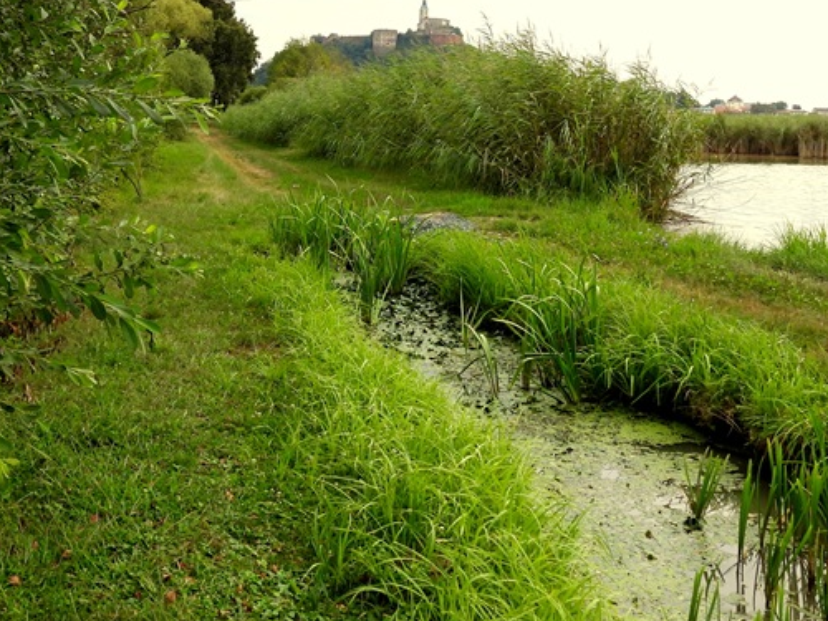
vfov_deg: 29.6
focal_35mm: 48
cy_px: 129
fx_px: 1148
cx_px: 349
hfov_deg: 39.6
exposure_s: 1/1000
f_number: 3.2
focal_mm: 5.4
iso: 100
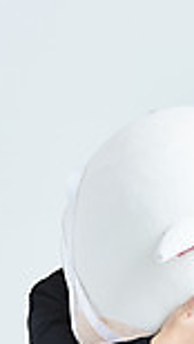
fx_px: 3017
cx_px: 211
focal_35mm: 331
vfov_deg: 6.5
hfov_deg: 3.7
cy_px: 250
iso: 100
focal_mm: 122
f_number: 14
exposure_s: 1/125
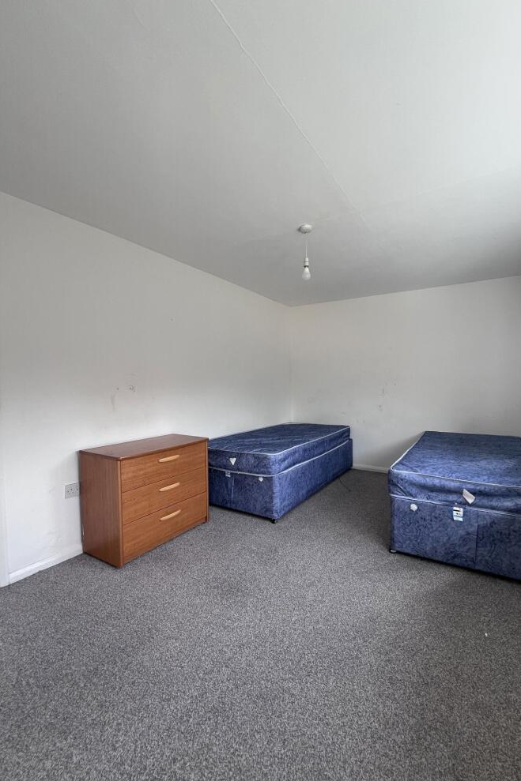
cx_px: 289
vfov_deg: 104.3
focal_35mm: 14
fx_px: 304
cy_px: 398
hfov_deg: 80.9
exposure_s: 1/99
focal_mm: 1.57
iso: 50
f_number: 1.8
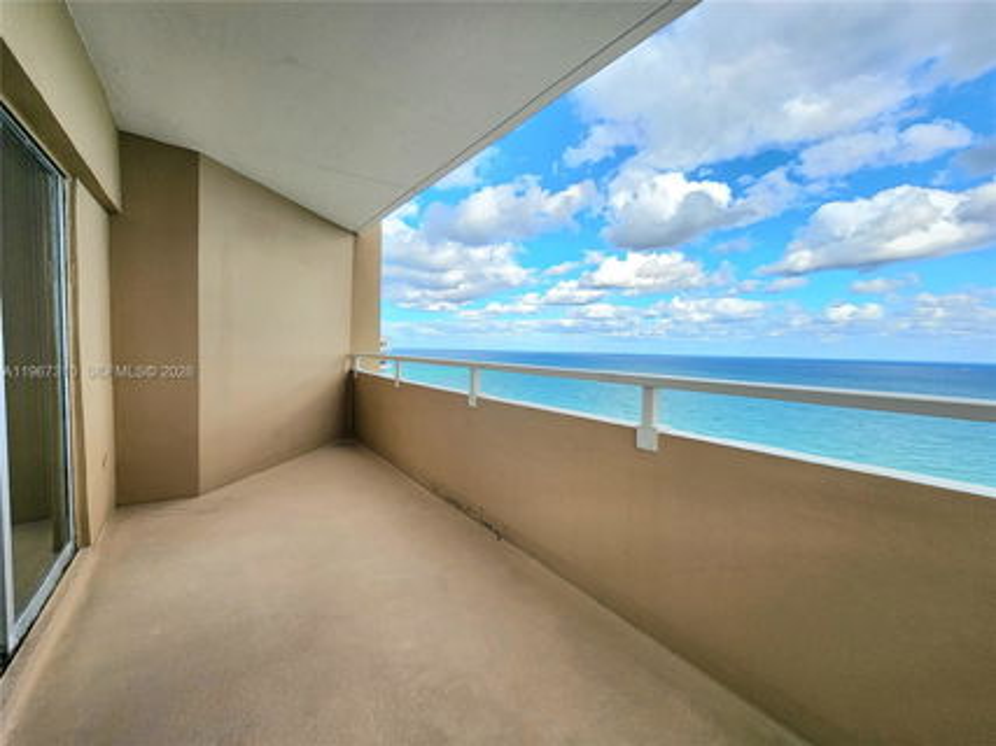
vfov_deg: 89.9
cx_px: 498
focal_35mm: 13
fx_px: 374
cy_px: 373
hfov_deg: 106.2
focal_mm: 2.2
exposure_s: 1/1000
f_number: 2.2
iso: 50
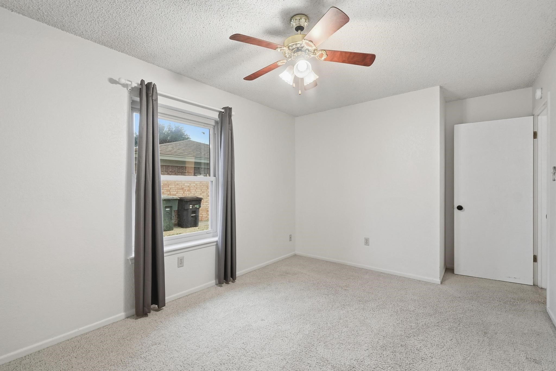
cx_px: 278
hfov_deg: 100.4
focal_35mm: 15
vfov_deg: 77.3
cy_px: 186
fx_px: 232
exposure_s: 1/250
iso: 640
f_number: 8
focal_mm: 10
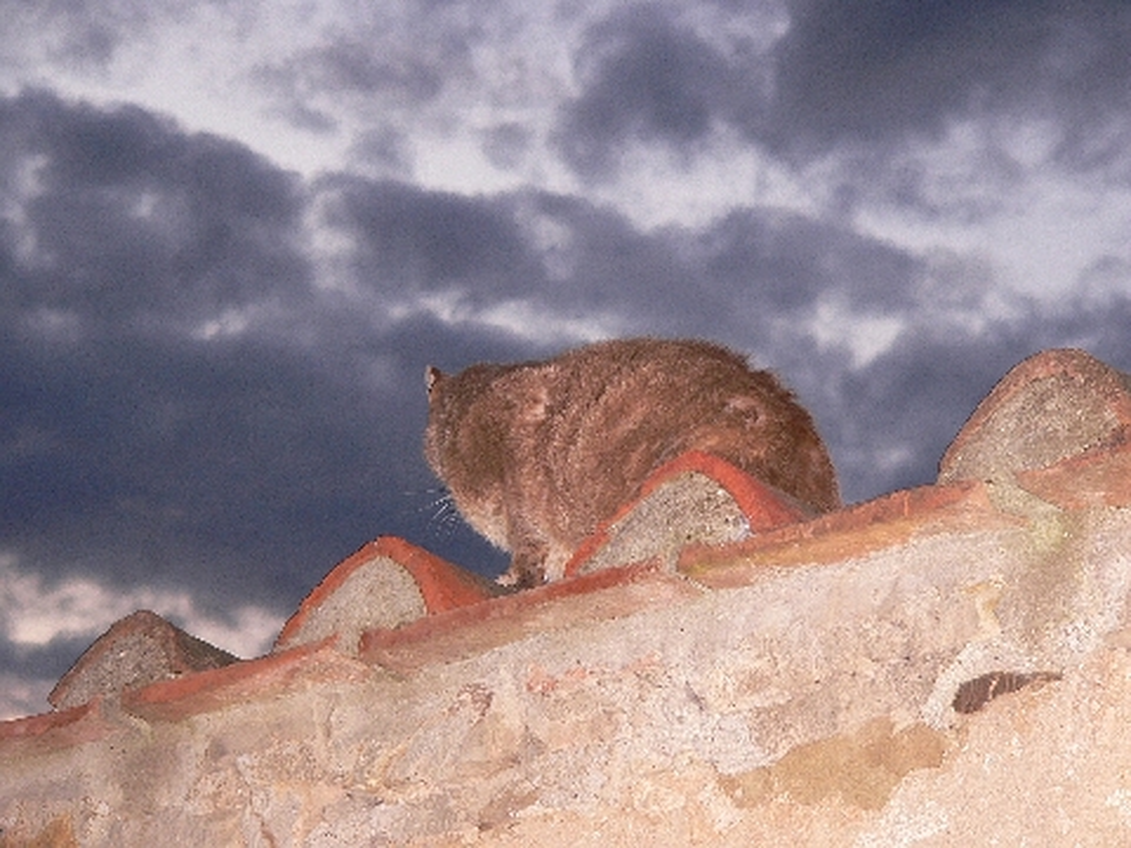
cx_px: 566
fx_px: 4280
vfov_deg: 11.3
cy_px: 424
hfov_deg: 15.1
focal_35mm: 131
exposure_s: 1/60
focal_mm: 21.8
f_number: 2.8
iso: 200
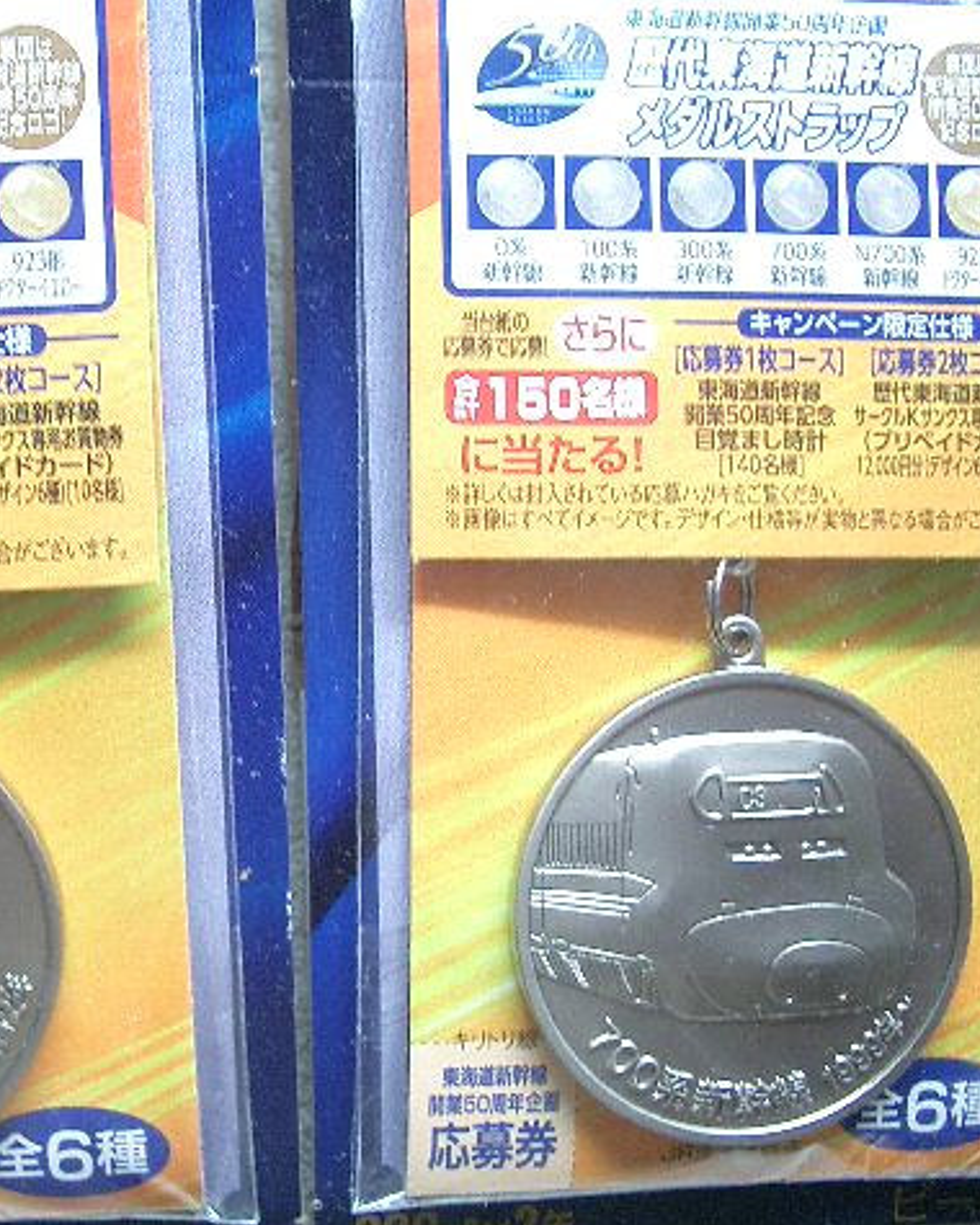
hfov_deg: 32.2
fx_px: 1668
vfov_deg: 40.3
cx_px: 266
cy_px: 614
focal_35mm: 46
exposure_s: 1/25
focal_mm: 5.8
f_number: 2.6
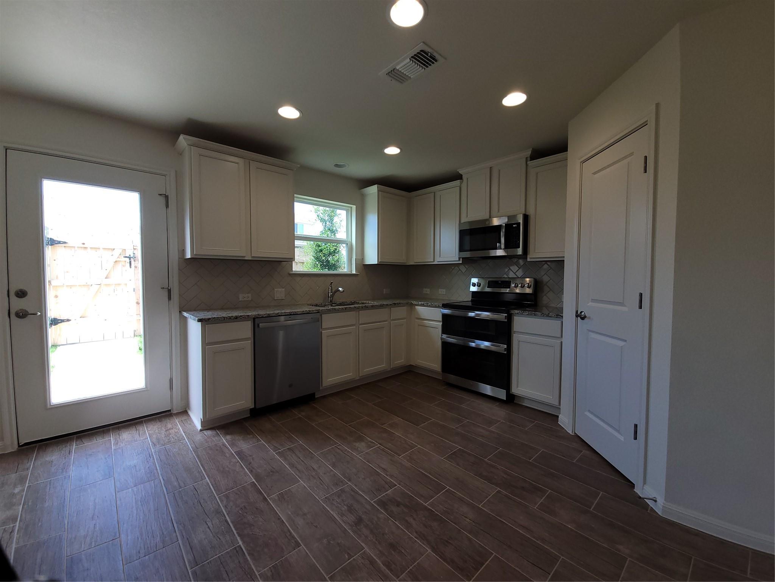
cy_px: 291
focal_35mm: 13
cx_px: 388
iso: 80
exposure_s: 1/120
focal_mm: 2.2
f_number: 2.2
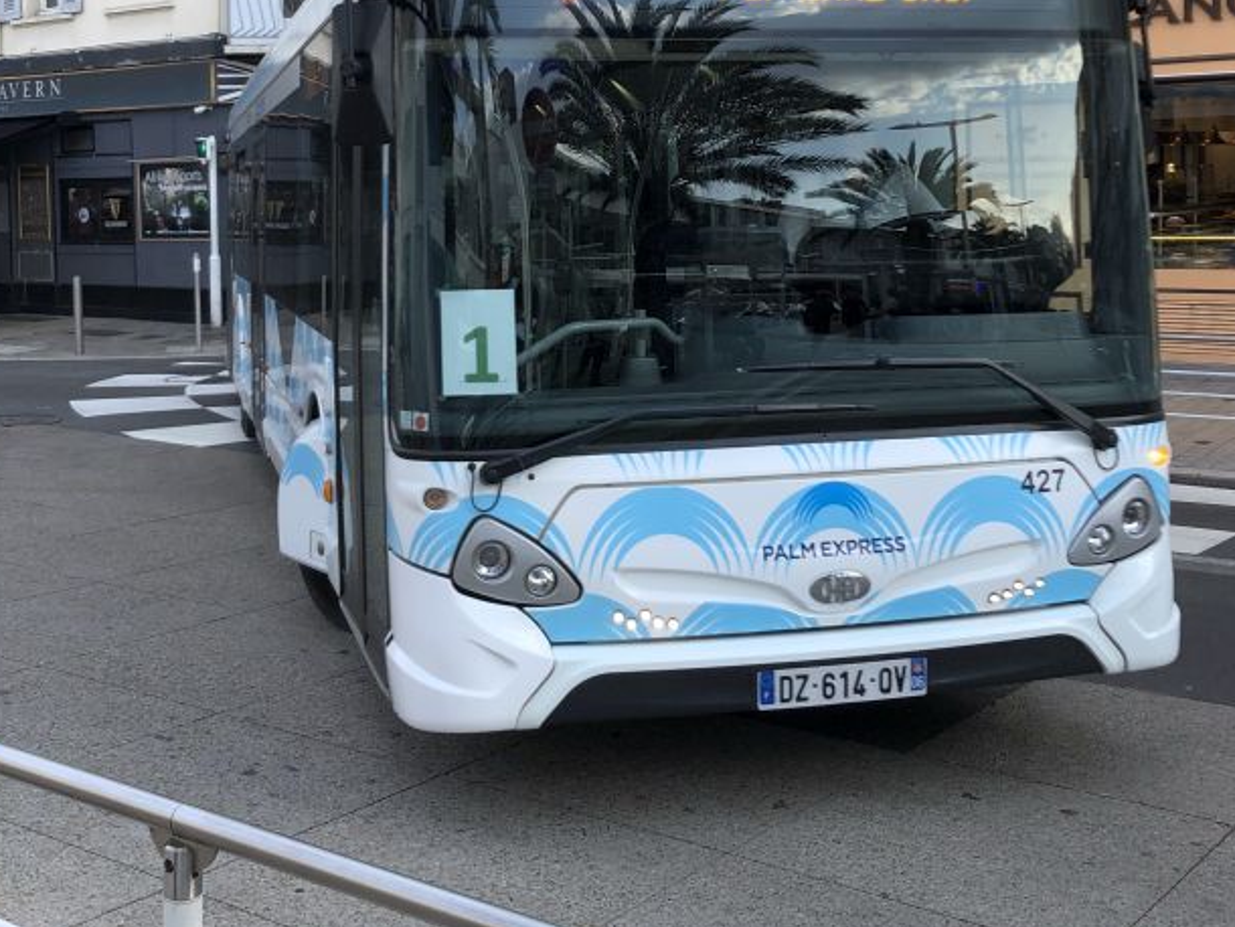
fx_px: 1677
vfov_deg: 30.3
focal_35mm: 47
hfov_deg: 40.4
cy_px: 210
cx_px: 555
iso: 20
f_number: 1.8
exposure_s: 1/403
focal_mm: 4
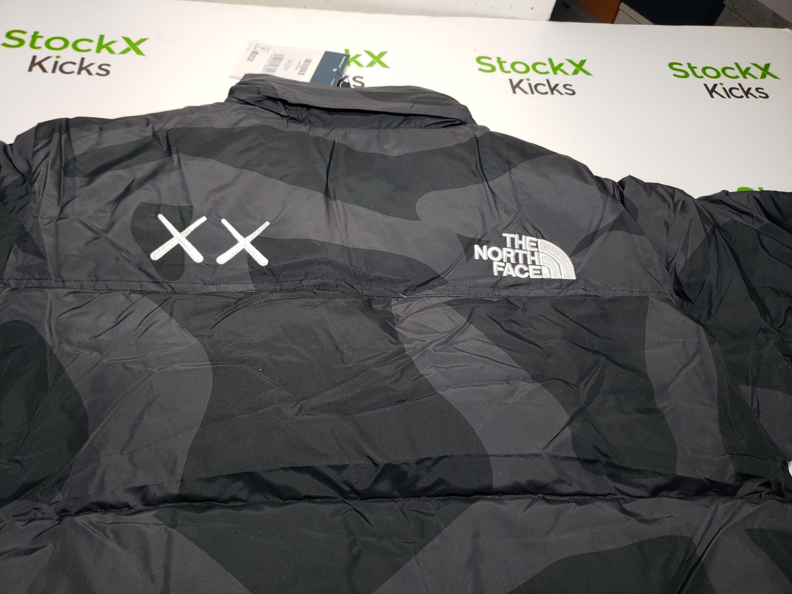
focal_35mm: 26
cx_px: 396
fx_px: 595
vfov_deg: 53.1
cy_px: 297
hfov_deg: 67.3
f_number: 1.5
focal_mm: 4.3
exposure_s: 1/205
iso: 50
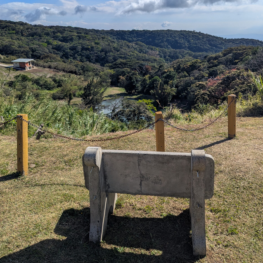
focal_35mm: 29
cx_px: 134
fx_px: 249
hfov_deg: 55.6
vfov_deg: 55.1
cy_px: 101
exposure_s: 1/4049
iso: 44
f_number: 1.85
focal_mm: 6.81
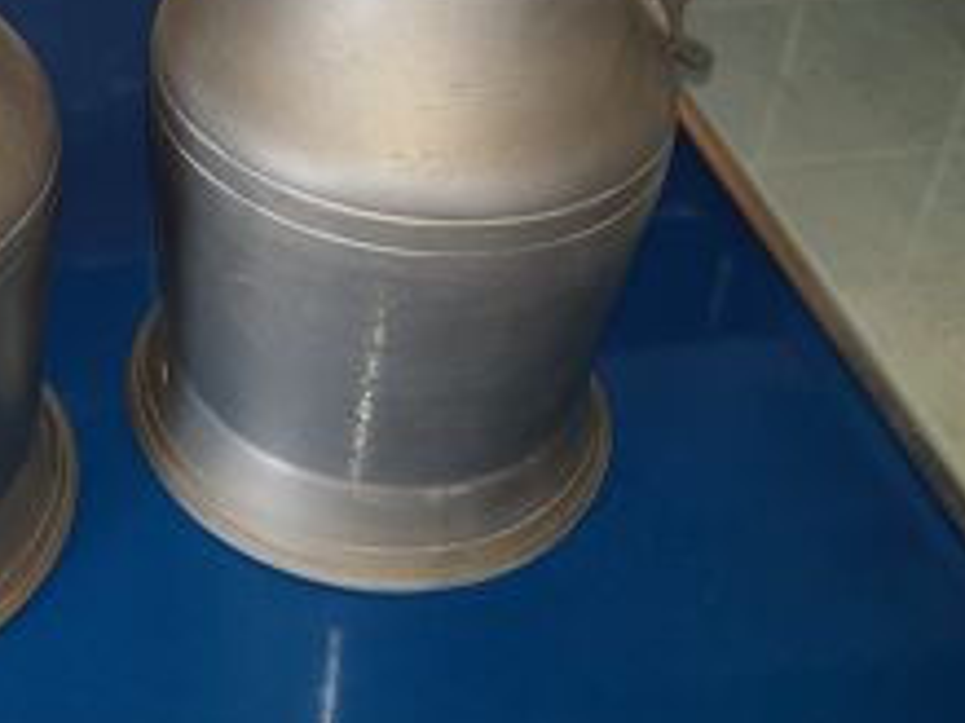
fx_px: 1588
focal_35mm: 57
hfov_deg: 31.9
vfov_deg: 24.6
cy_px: 22
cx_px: 62
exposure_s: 1/50
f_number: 1.7
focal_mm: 4.2
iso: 40
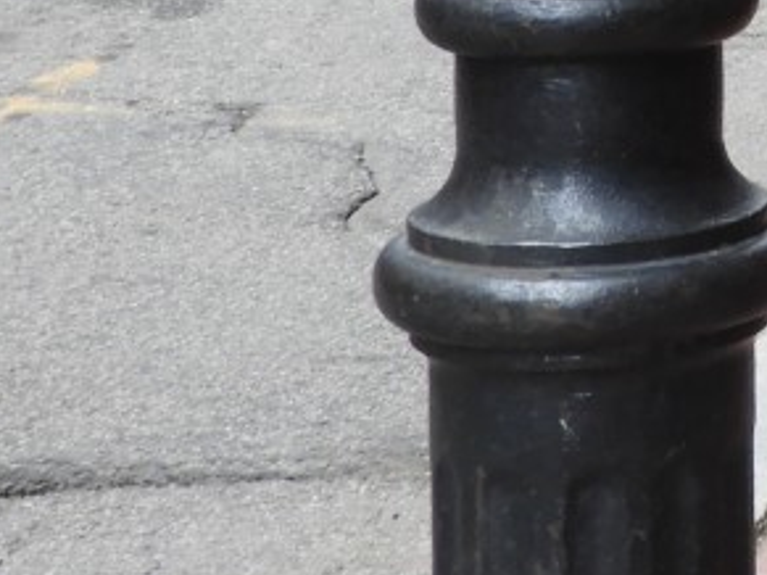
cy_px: -462
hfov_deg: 10.2
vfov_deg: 8.3
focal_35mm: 173
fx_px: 3832
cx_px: 1740
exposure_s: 1/60
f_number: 3.8
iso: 100
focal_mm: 6.3
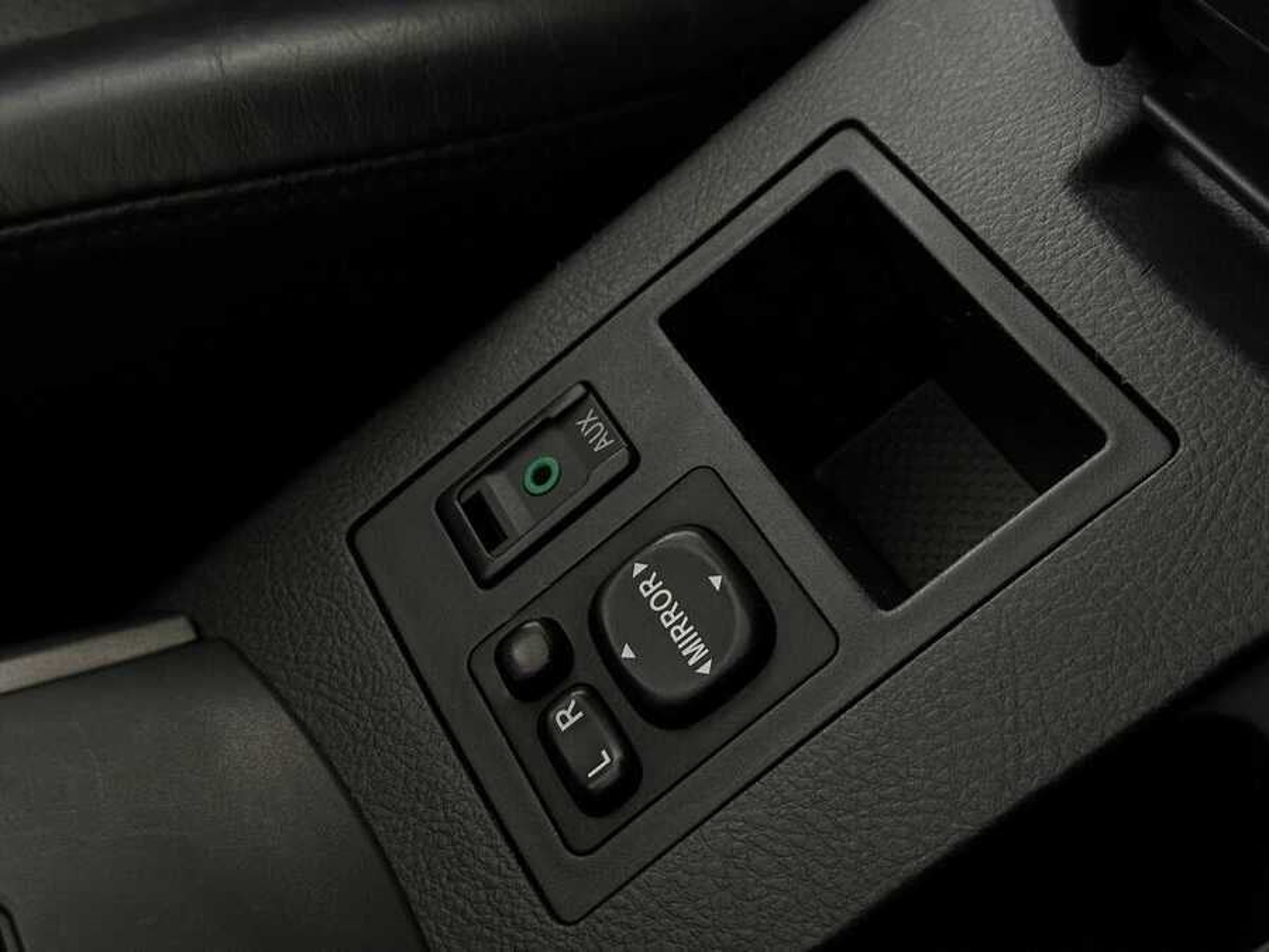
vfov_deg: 30.3
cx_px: 634
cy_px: 476
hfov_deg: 39.7
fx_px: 1760
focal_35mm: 48
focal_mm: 6.86
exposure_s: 1/33
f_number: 1.78
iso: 320
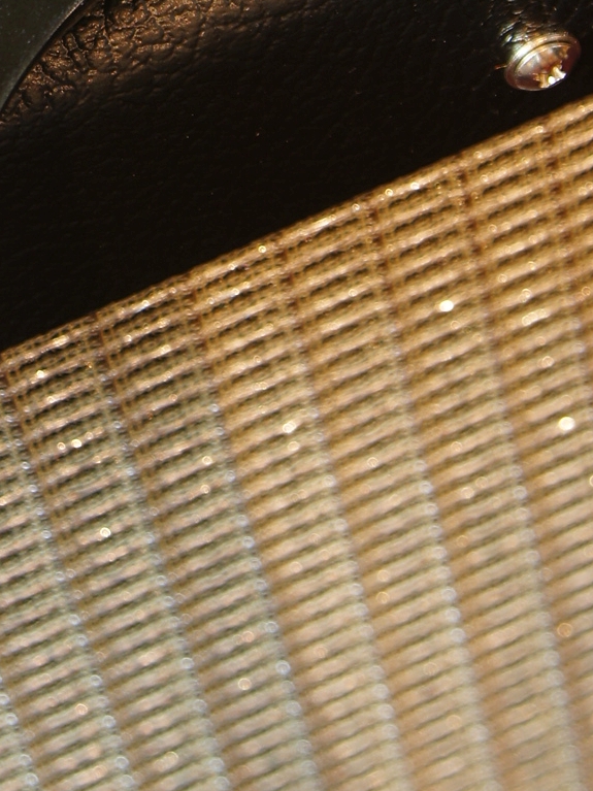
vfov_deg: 7.5
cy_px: -380
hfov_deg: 5.7
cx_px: -41
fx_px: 5895
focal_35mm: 258
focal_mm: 60
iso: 100
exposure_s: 1/1.67
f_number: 7.1
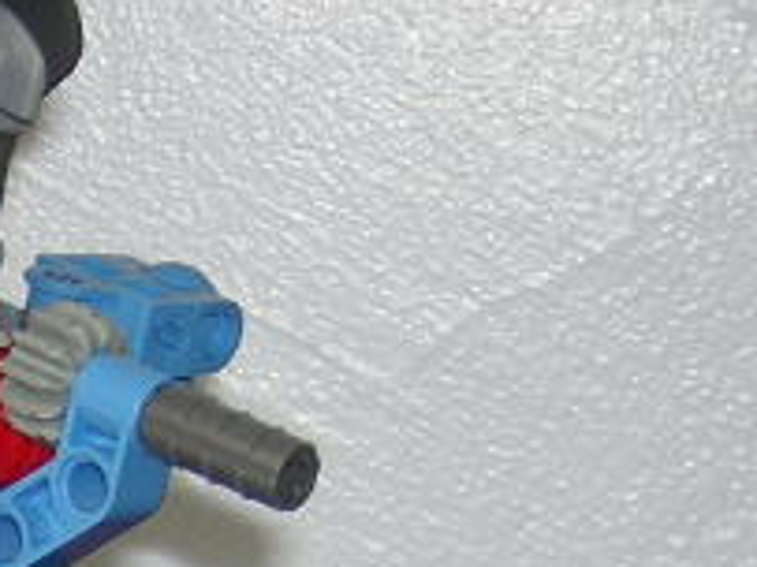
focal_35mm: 315
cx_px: -317
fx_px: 6885
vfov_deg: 4.7
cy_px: 735
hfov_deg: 6.2
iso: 100
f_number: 4.5
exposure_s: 1/60.1
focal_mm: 13.1
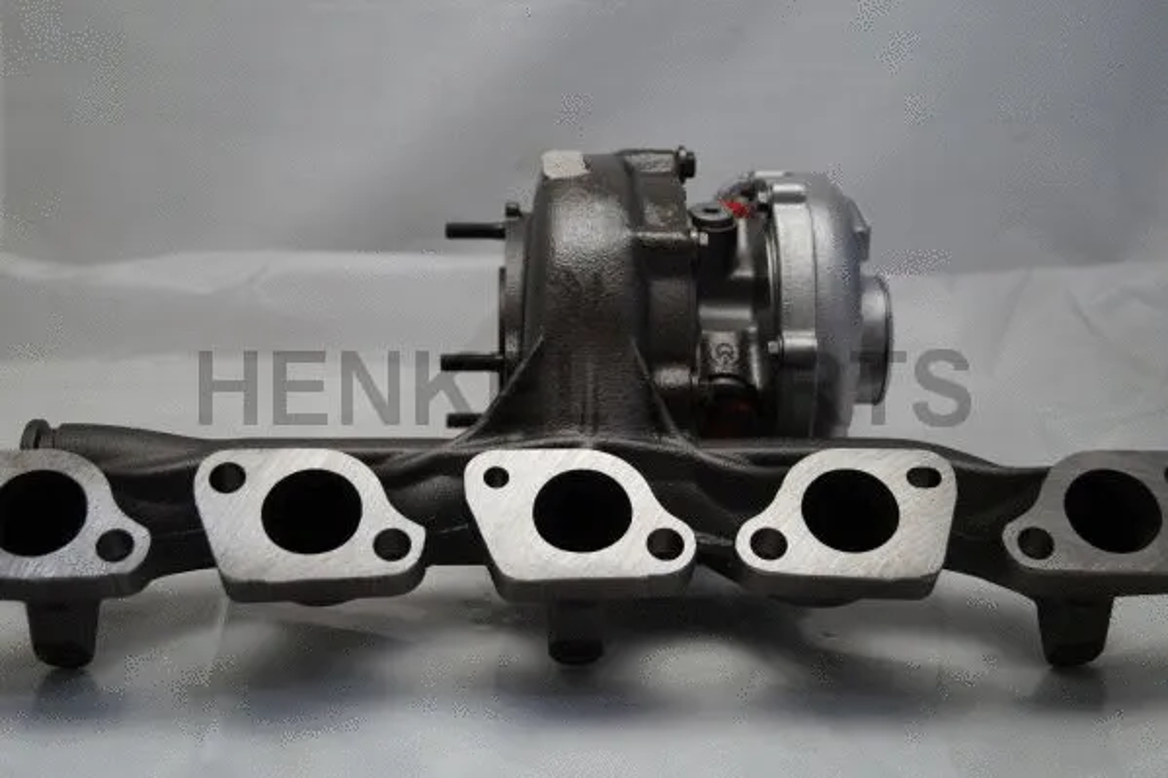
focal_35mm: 52
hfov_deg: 37.9
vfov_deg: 25.7
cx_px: 584
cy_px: 389
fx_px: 1703
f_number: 5
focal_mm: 35
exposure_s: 1/160
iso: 640
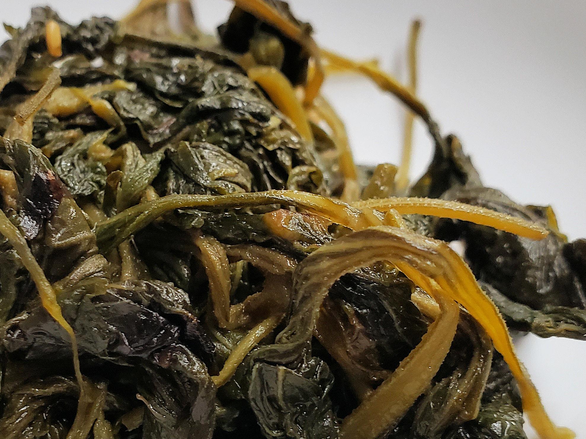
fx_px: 897
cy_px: 299
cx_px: 194
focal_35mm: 53
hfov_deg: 35.8
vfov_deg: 27.3
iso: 320
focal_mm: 4.3
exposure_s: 1/60
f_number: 2.4
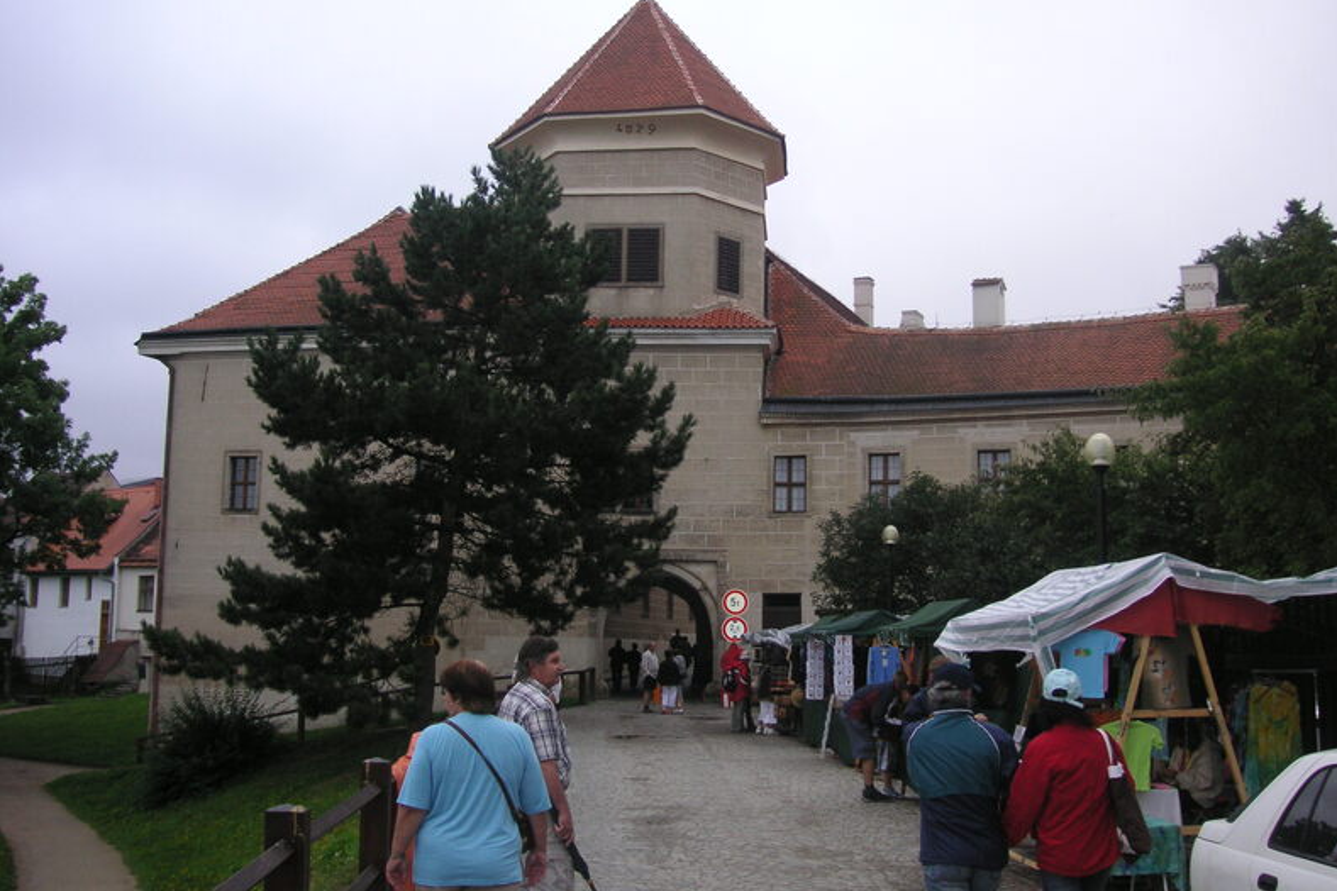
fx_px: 1448
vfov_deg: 34.2
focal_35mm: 39
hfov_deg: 49.6
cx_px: 676
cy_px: 410
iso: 50
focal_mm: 6.1
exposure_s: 1/750
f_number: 2.8
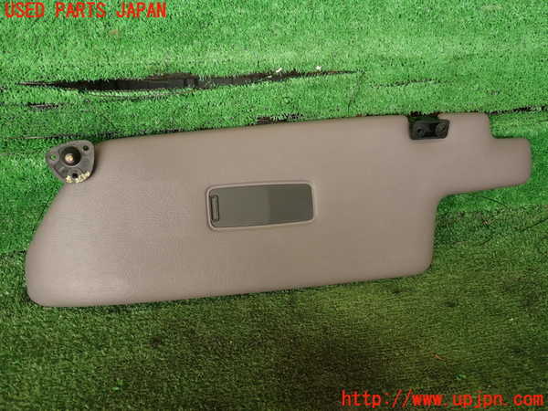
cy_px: 206
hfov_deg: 56.8
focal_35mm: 32
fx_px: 507
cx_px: 274
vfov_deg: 44.2
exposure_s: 1/60
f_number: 2.4
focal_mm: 5.79
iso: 125
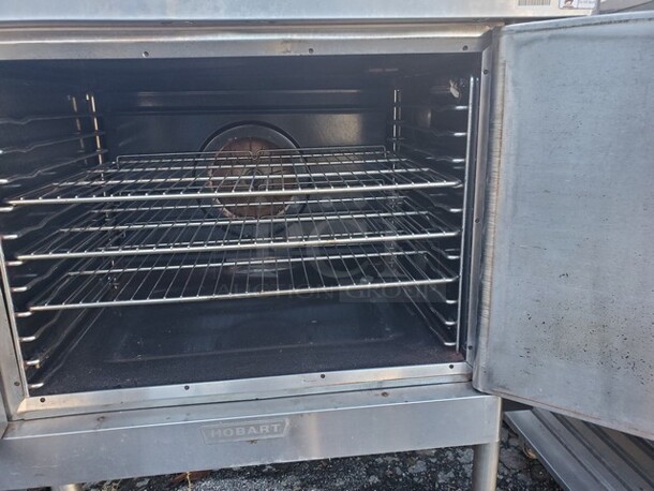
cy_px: 246
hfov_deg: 67.3
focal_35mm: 26
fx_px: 491
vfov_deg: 53.1
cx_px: 327
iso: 200
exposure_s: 1/120
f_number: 2.4
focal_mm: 4.3
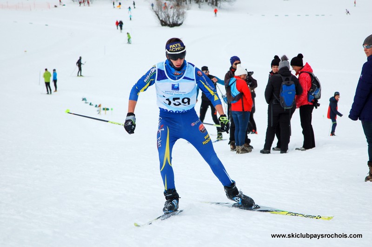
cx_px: 186
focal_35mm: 128
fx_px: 1316
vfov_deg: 10.7
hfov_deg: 16.1
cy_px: 124
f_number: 4.5
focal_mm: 85
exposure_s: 1/1000
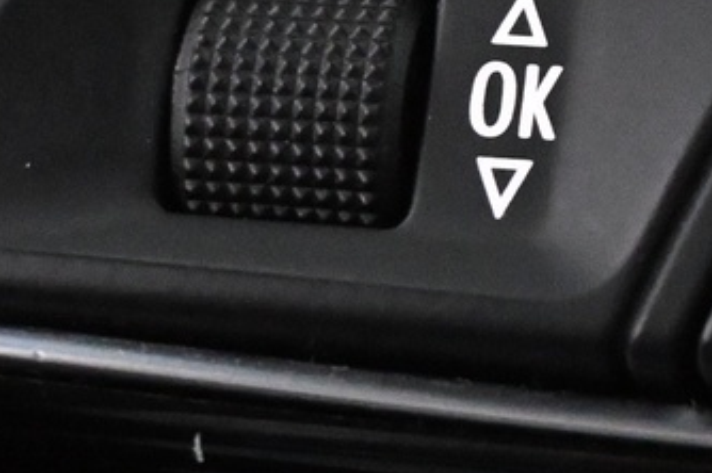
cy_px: -130
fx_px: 4031
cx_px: 620
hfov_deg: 10.1
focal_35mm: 204
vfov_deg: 6.7
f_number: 4.5
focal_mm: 28
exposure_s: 1/60
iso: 9000
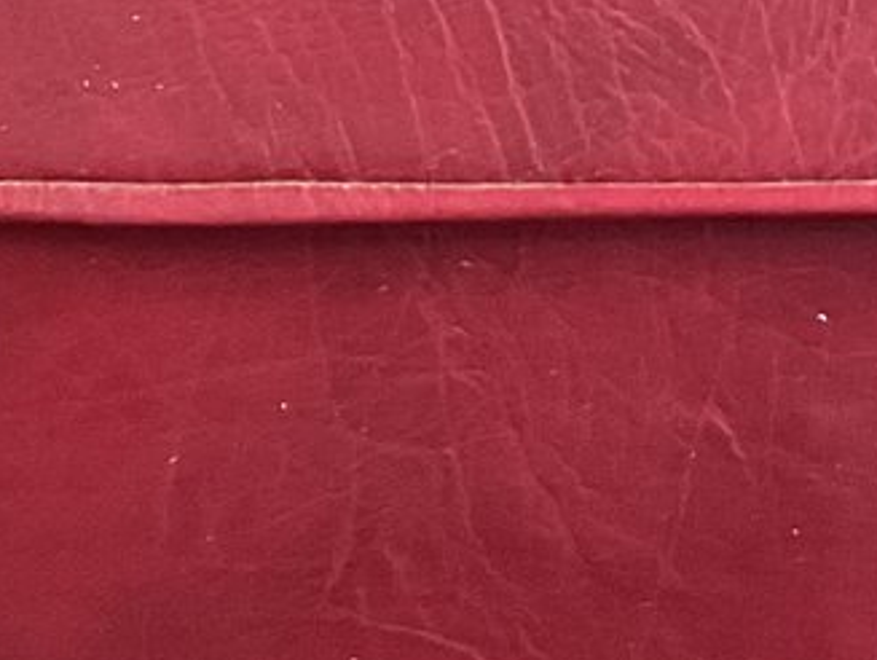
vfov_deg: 11.0
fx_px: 3399
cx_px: 798
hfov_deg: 14.5
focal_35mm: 134
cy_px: 76
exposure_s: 1/30
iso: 400
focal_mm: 3
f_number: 1.8
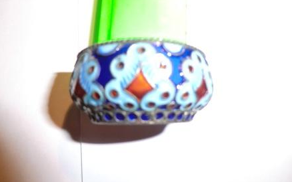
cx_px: 148
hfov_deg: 70.4
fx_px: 207
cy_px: 84
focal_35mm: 26
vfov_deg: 47.6
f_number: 3.2
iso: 100
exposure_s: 1/25
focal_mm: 4.3
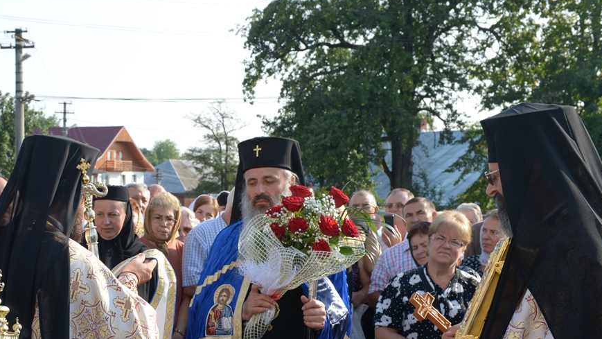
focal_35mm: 67
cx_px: 132
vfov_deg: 17.7
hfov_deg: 30.8
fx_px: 1070
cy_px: 315
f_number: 8
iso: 320
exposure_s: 1/250
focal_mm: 35
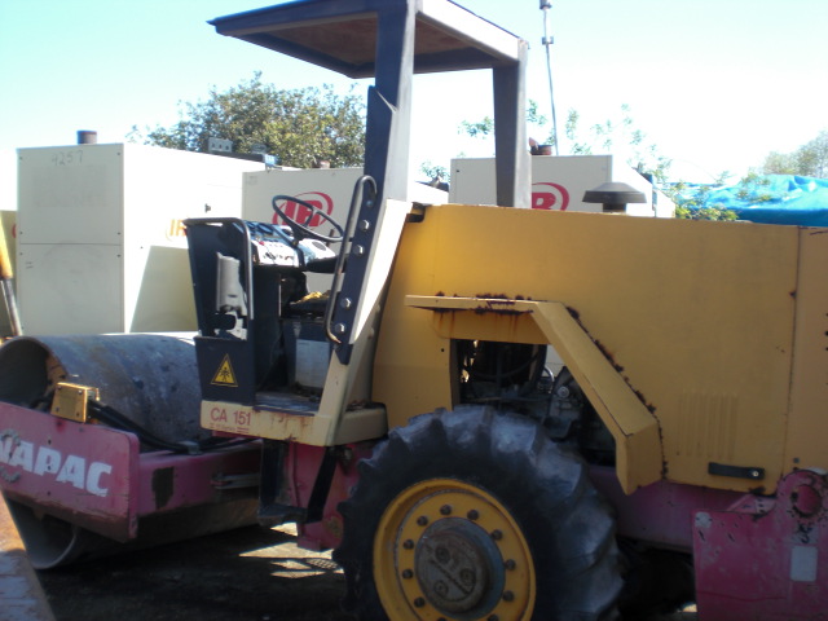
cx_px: 414
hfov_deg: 49.0
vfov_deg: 37.7
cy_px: 310
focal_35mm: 38
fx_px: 909
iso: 64
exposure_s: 1/250
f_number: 3.1
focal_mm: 6.3
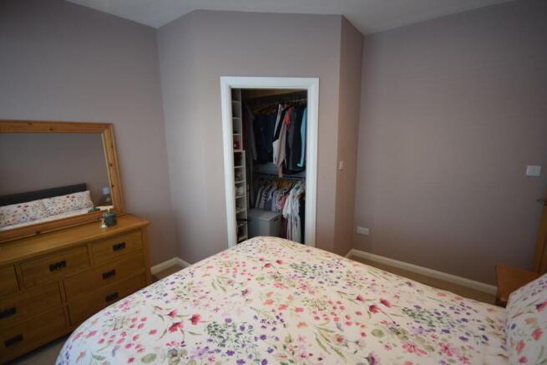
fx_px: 228
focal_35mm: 15
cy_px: 182
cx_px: 274
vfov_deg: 77.4
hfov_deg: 100.4
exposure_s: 1/60
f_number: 4
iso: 450
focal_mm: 10
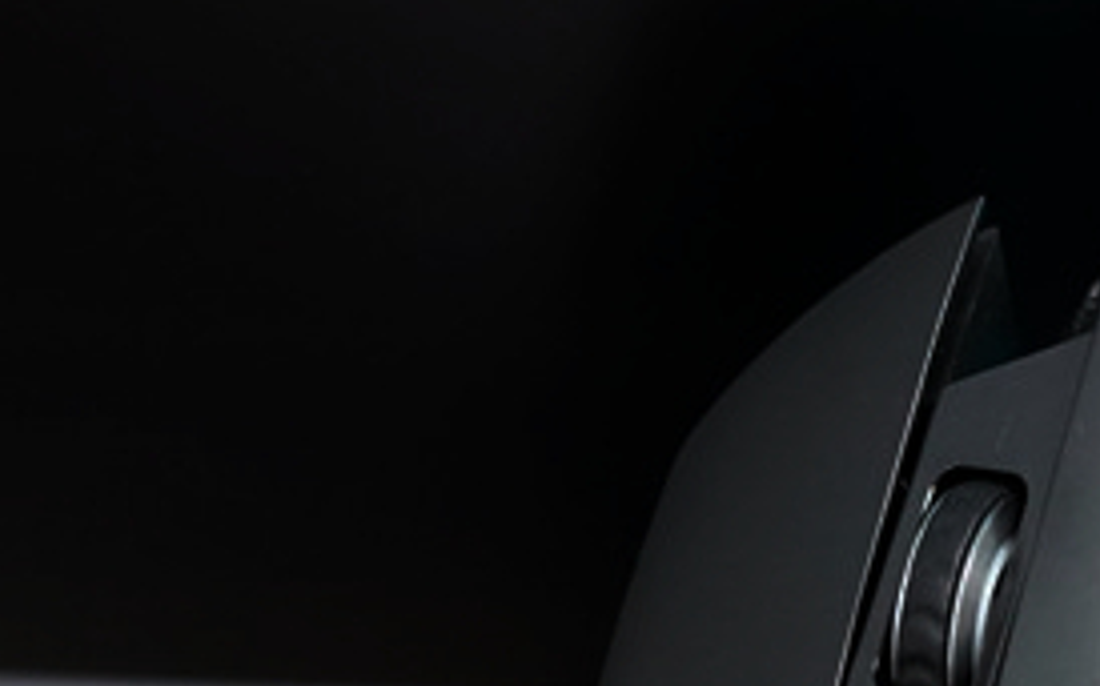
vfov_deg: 5.5
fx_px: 7132
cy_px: 592
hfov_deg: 8.7
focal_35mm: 238
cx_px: 1220
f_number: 3.5
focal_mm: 50
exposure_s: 1/50
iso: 3200
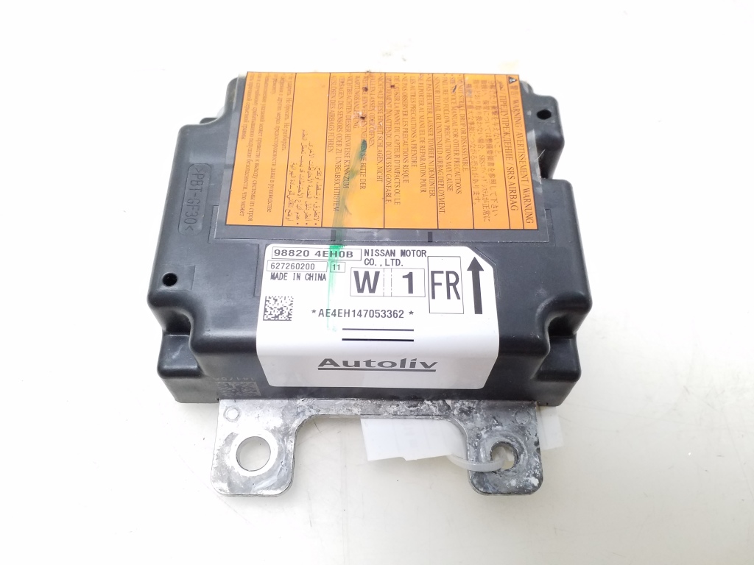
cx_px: 377
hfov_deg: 65.3
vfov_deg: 51.4
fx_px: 588
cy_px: 282
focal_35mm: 27
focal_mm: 3.6
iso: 200
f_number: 1.9
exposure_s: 1/50
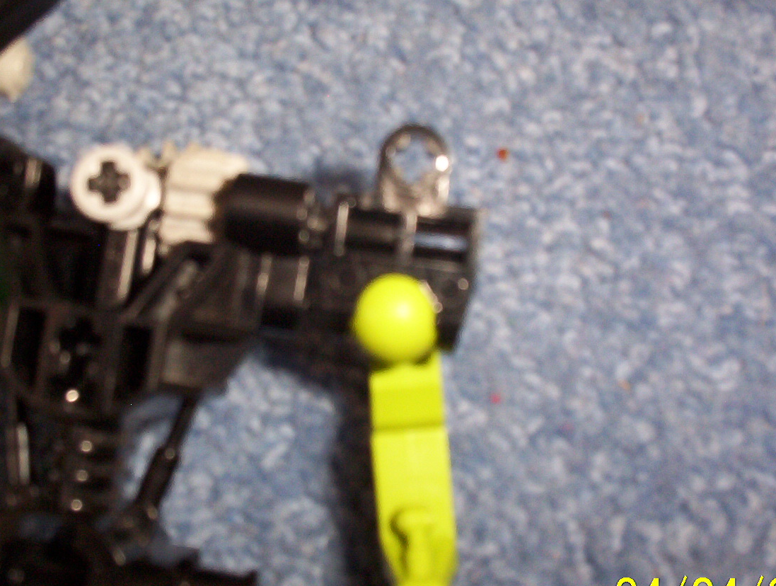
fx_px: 1303
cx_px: 347
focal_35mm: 58
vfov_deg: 25.3
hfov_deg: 33.1
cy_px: 269
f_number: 4.5
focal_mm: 6
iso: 140
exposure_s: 1/30
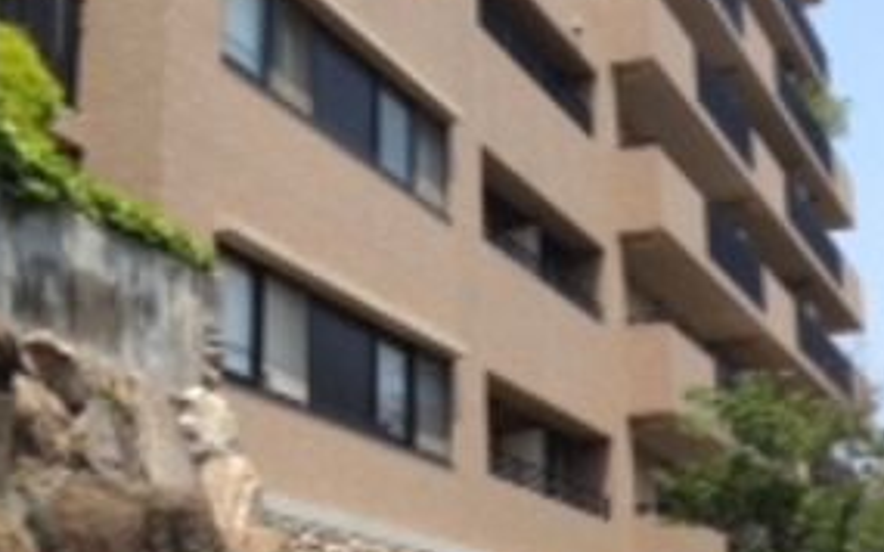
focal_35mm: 78
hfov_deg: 26.5
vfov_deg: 16.7
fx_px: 1879
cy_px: 155
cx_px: 499
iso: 50
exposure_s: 1/1381
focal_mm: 4.28
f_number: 2.4
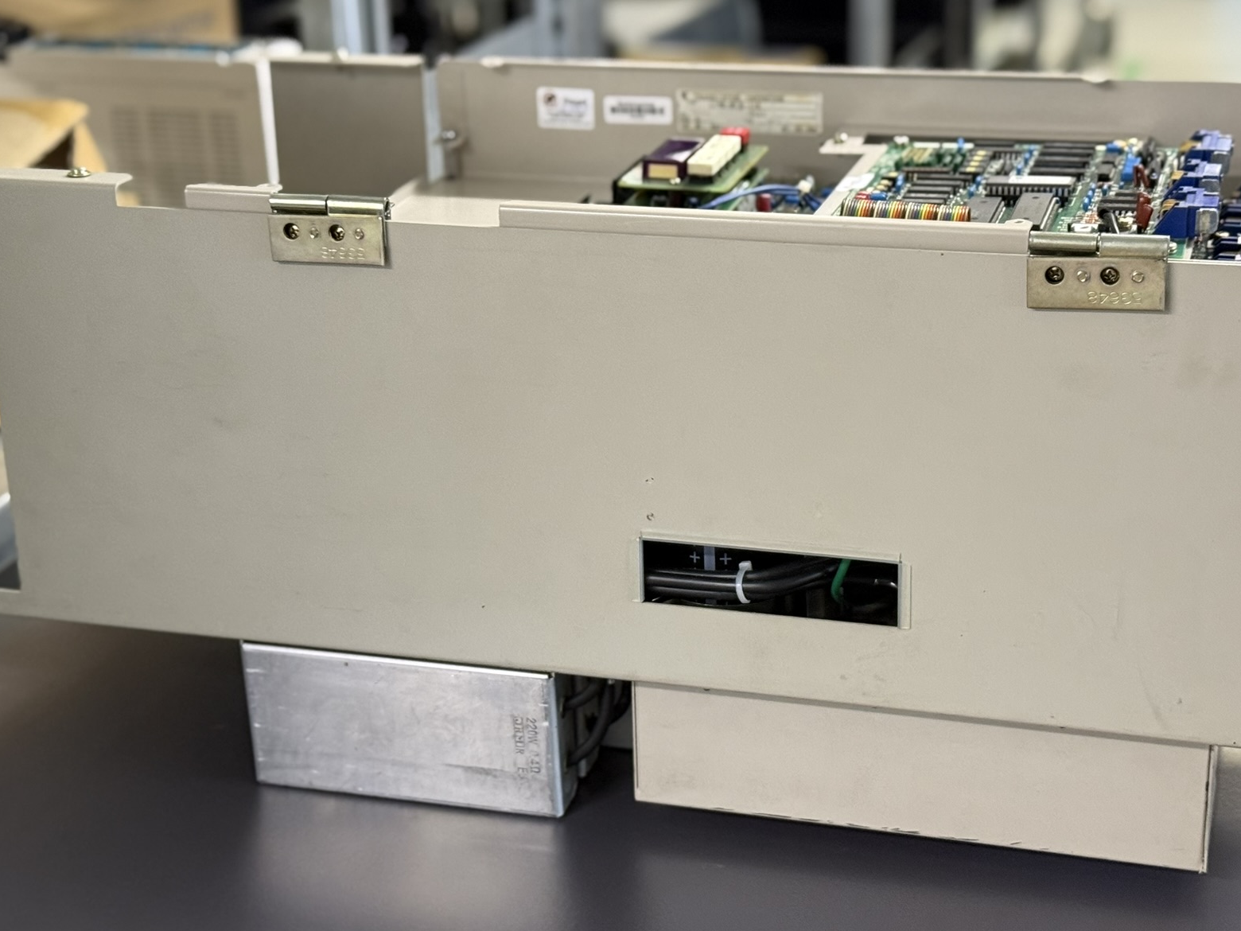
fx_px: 2259
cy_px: 497
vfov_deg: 23.3
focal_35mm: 63
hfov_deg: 30.7
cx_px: 621
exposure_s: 1/33
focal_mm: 6.76
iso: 200
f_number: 1.78
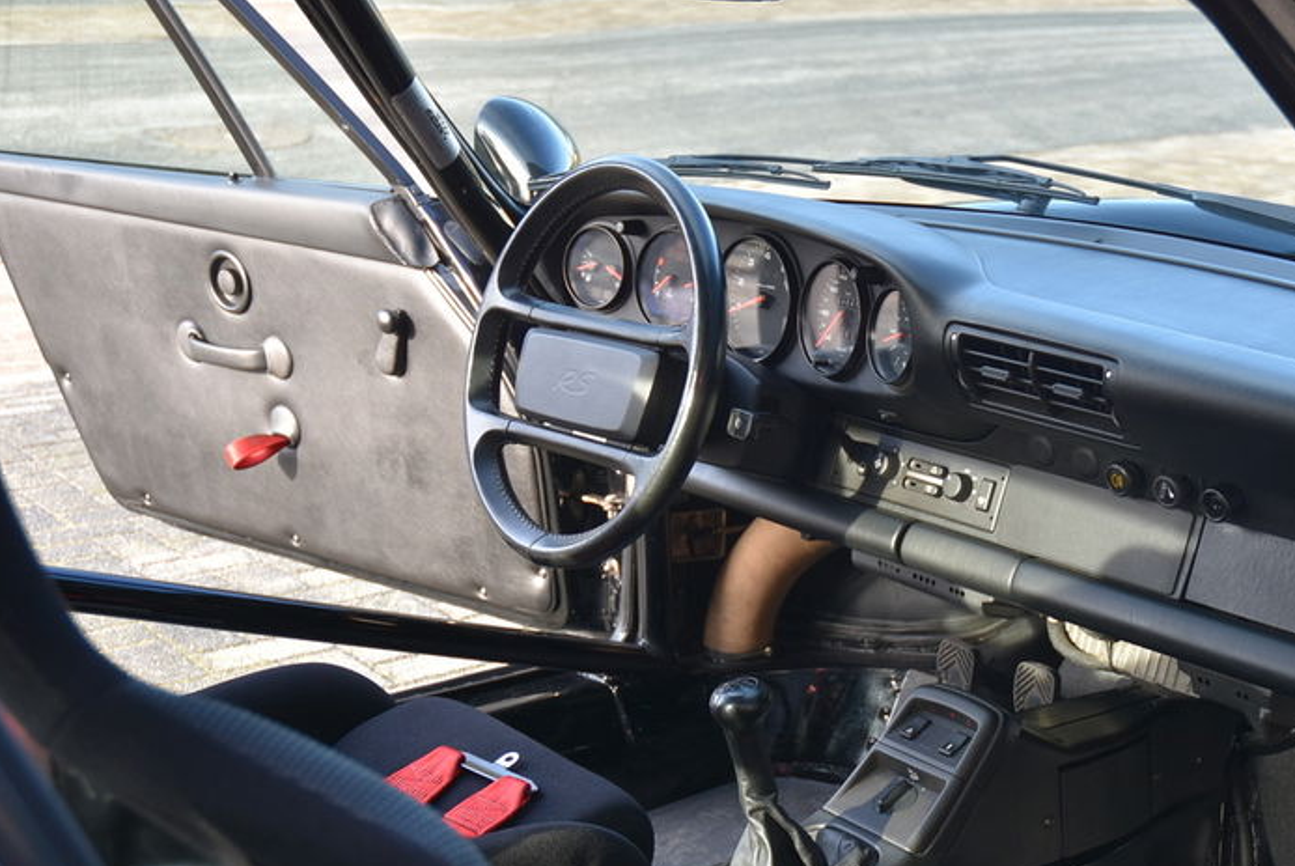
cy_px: 620
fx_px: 2151
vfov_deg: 22.6
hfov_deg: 33.3
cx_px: 830
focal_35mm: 60
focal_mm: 27
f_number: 3.8
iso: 250
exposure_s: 1/125
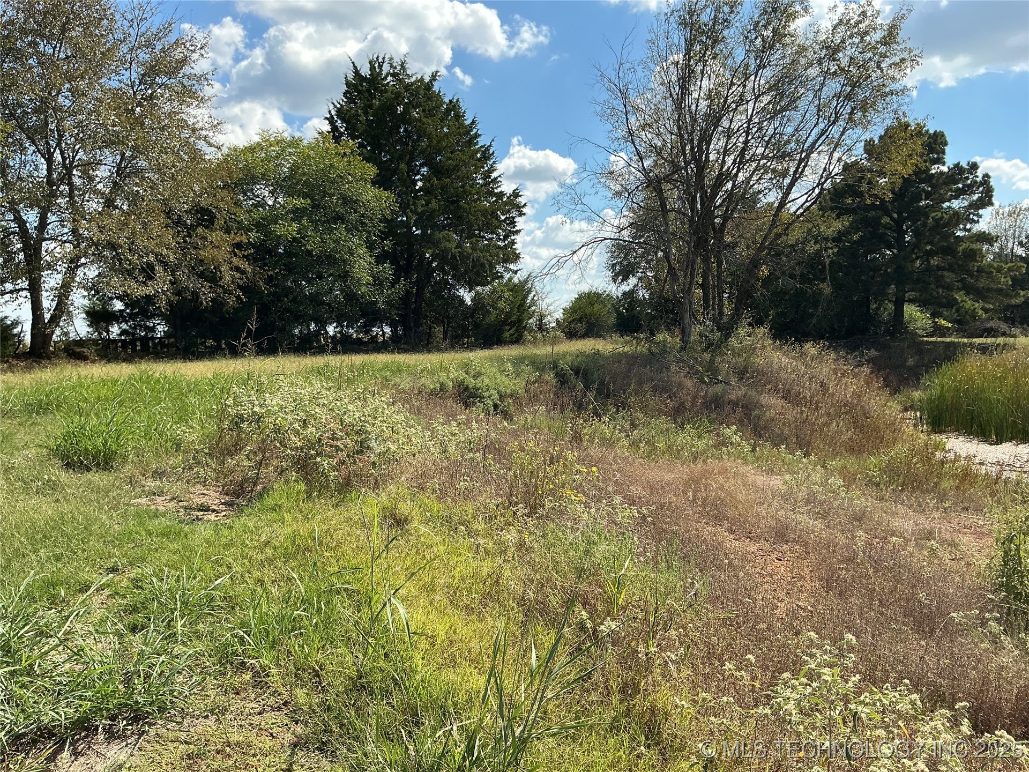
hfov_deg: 61.7
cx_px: 514
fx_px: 862
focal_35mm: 29
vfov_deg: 48.2
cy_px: 386
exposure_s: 1/1534
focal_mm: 3
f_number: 1.8
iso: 25
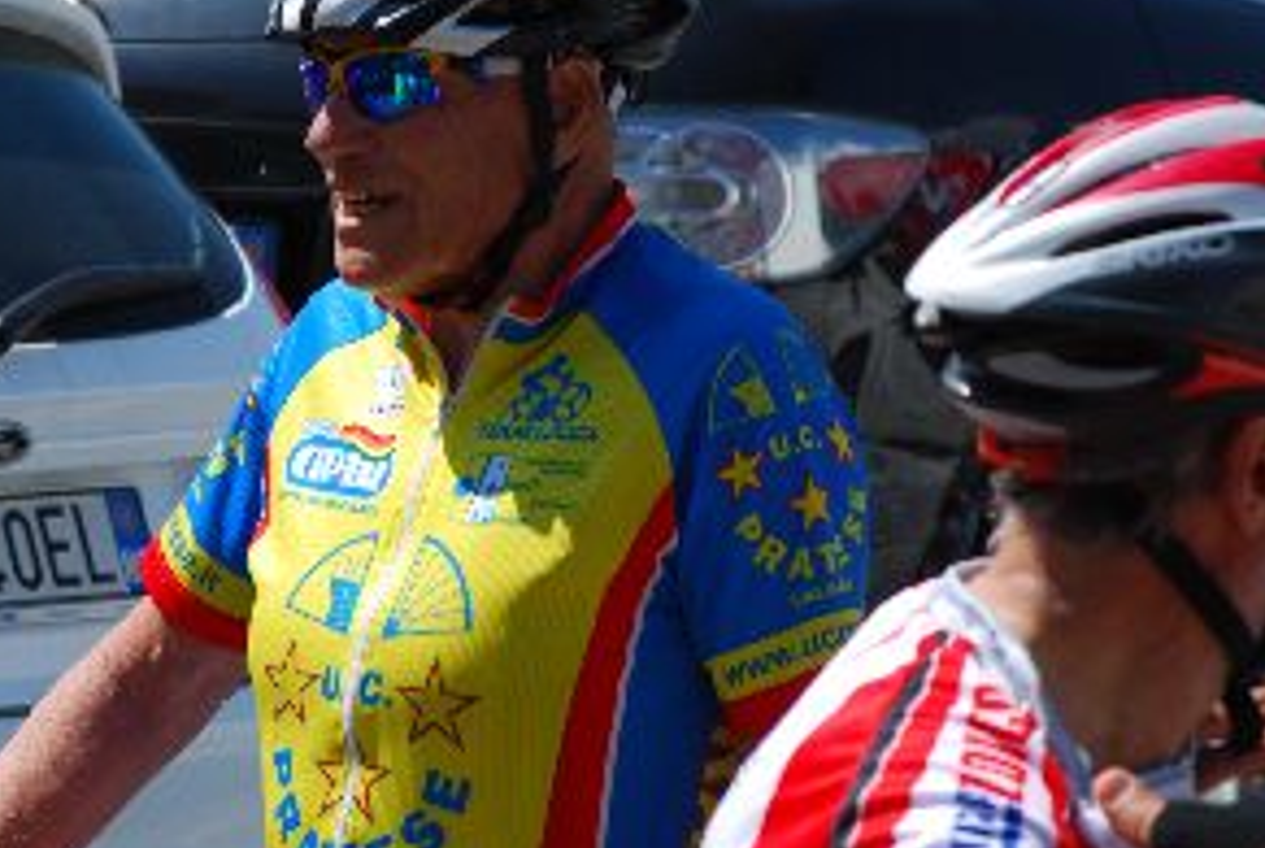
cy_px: 341
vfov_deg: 4.1
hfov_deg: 6.1
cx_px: 443
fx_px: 11816
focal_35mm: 336
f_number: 11
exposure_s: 1/125
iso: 100
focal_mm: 145
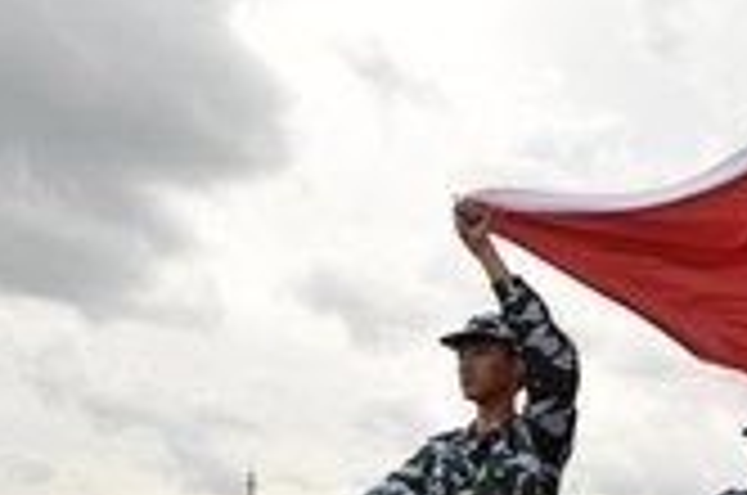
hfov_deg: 32.1
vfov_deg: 22.2
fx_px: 1201
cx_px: 734
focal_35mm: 58
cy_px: 518
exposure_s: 1/320
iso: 250
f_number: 7.1
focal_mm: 24
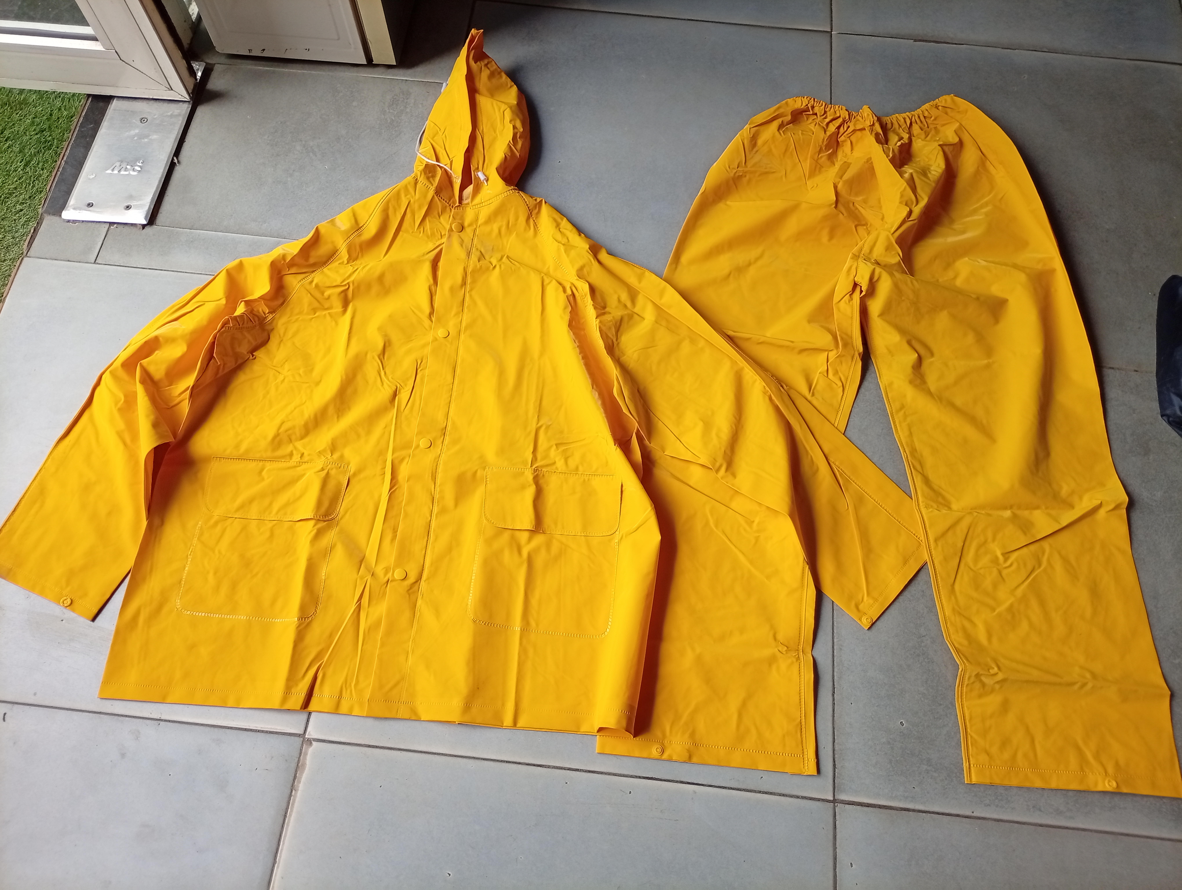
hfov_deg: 65.2
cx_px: 591
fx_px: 923
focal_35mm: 27
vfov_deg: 51.5
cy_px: 445
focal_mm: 3.84
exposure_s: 1/143
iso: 50
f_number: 1.8
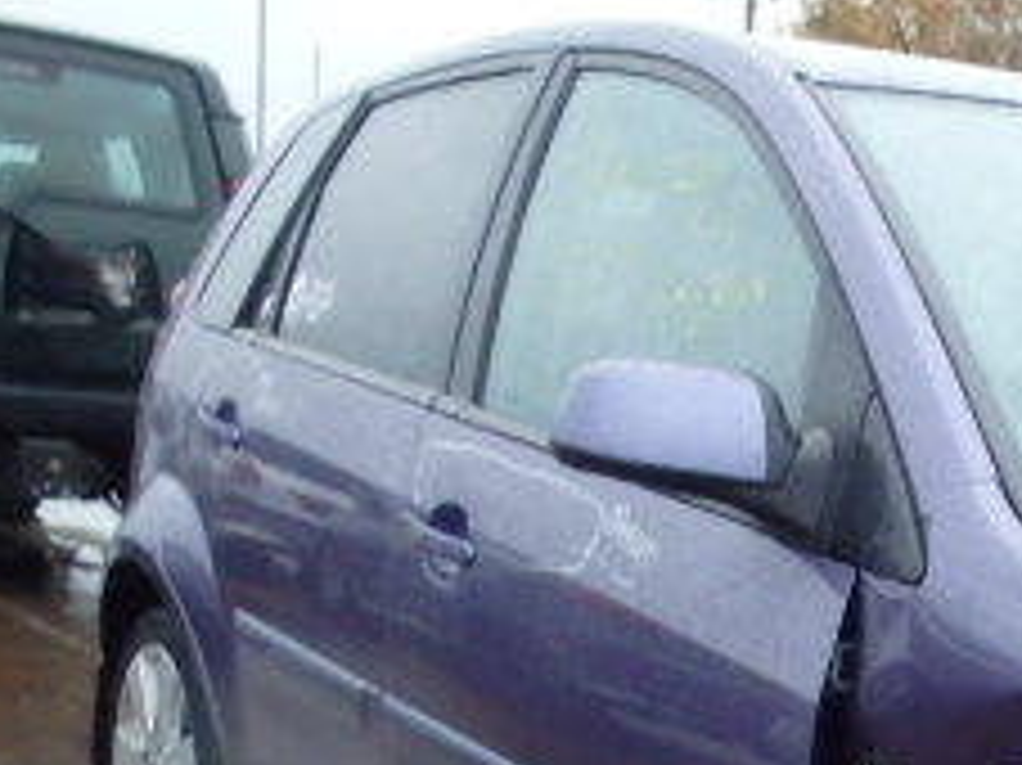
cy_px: 927
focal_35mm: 79
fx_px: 2331
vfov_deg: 17.7
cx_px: 1346
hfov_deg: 22.1
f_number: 3.9
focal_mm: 5
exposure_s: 1/30
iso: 640
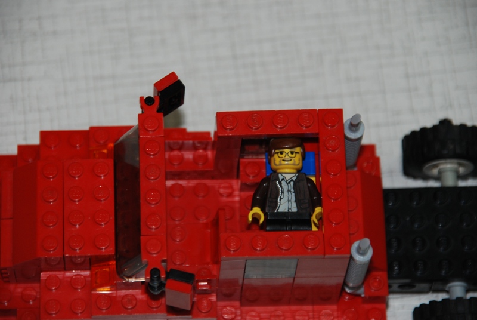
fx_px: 3981
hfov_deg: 6.9
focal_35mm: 300
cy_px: 160
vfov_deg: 4.6
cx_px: 238
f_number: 6.3
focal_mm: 200
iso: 400
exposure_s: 1/60
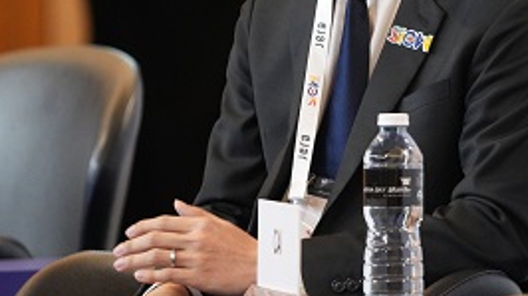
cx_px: 524
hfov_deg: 3.0
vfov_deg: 1.7
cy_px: -26
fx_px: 9930
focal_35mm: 710
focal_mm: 200
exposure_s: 1/160
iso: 2000
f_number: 2.8
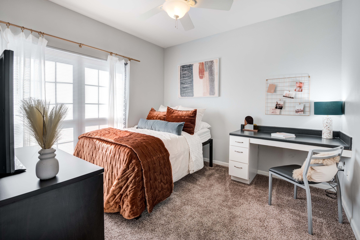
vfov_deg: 73.7
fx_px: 160
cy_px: 120
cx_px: 180
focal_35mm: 16
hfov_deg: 96.8
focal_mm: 16
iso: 400
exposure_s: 1/25
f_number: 10
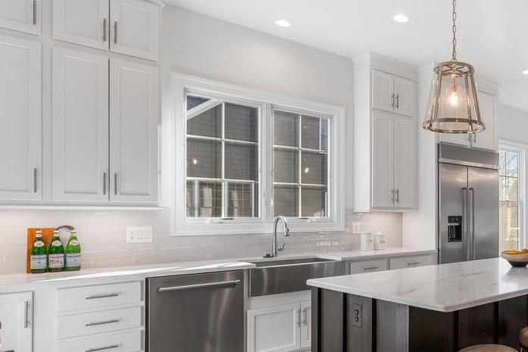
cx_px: 504
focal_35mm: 29
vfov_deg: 44.8
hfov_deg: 53.1
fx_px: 425
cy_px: 207
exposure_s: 1/25
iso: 640
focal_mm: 14
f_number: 8
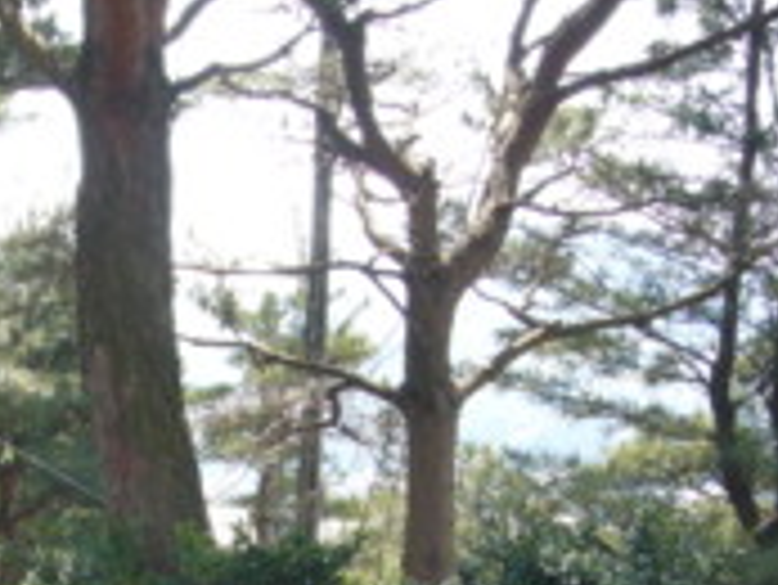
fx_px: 2451
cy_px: 684
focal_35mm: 109
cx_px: 22
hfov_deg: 17.7
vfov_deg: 13.3
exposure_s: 1/160
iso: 80
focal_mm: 6.9
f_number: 3.3
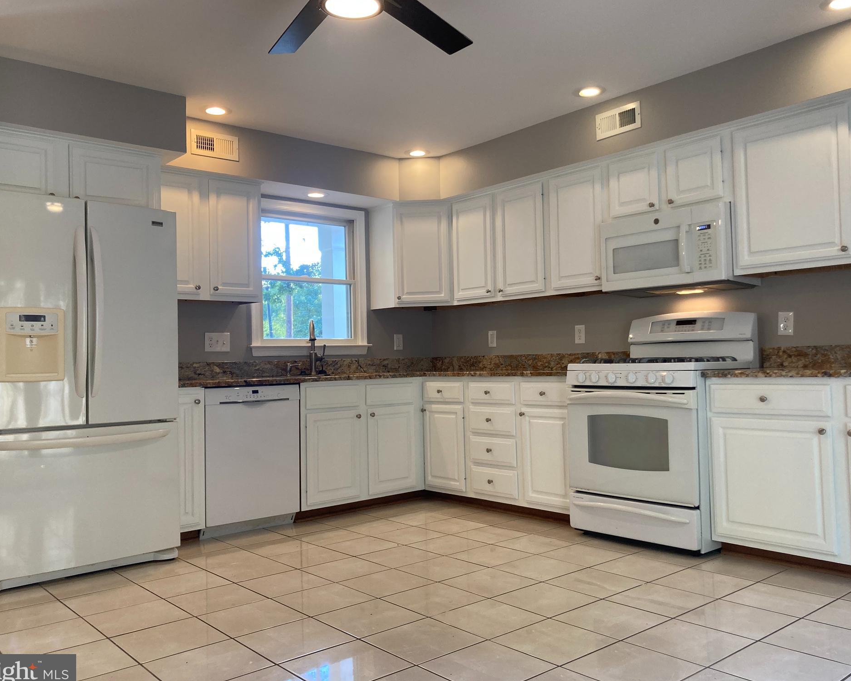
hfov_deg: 58.8
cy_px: 341
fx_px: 756
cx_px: 429
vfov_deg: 48.5
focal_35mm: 30
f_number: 1.8
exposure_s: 1/60
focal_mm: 3.99
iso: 64
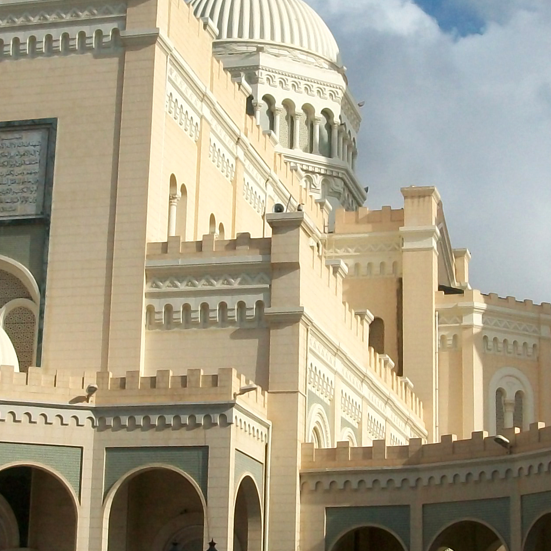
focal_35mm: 83
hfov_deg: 20.9
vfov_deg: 20.8
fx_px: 1495
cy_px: 205
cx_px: 328
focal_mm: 5.7
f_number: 5.5
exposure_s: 1/1000
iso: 80
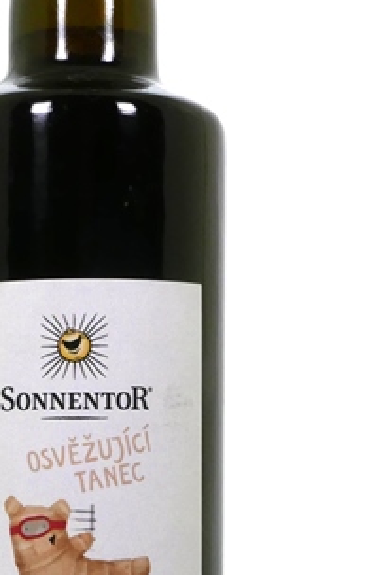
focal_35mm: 113
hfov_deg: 12.1
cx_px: 67
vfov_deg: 17.8
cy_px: 518
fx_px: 1809
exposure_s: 1/60
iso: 800
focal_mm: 19.3
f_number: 16
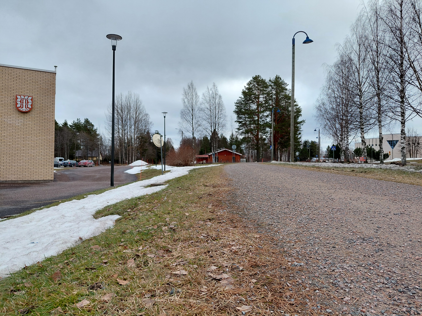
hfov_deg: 69.4
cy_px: 158
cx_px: 211
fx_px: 305
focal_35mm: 25
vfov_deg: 54.9
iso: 50
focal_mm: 4.69
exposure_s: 1/718
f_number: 1.8
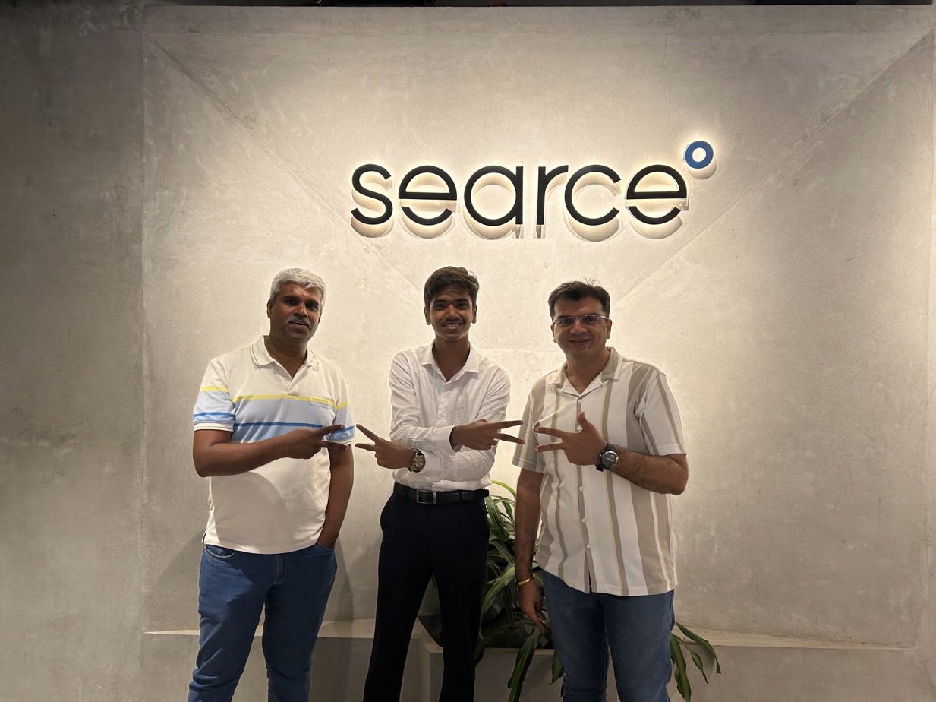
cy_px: 349
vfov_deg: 51.3
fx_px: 730
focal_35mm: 27
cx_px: 459
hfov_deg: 65.3
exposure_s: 1/100
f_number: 1.5
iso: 32
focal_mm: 5.7
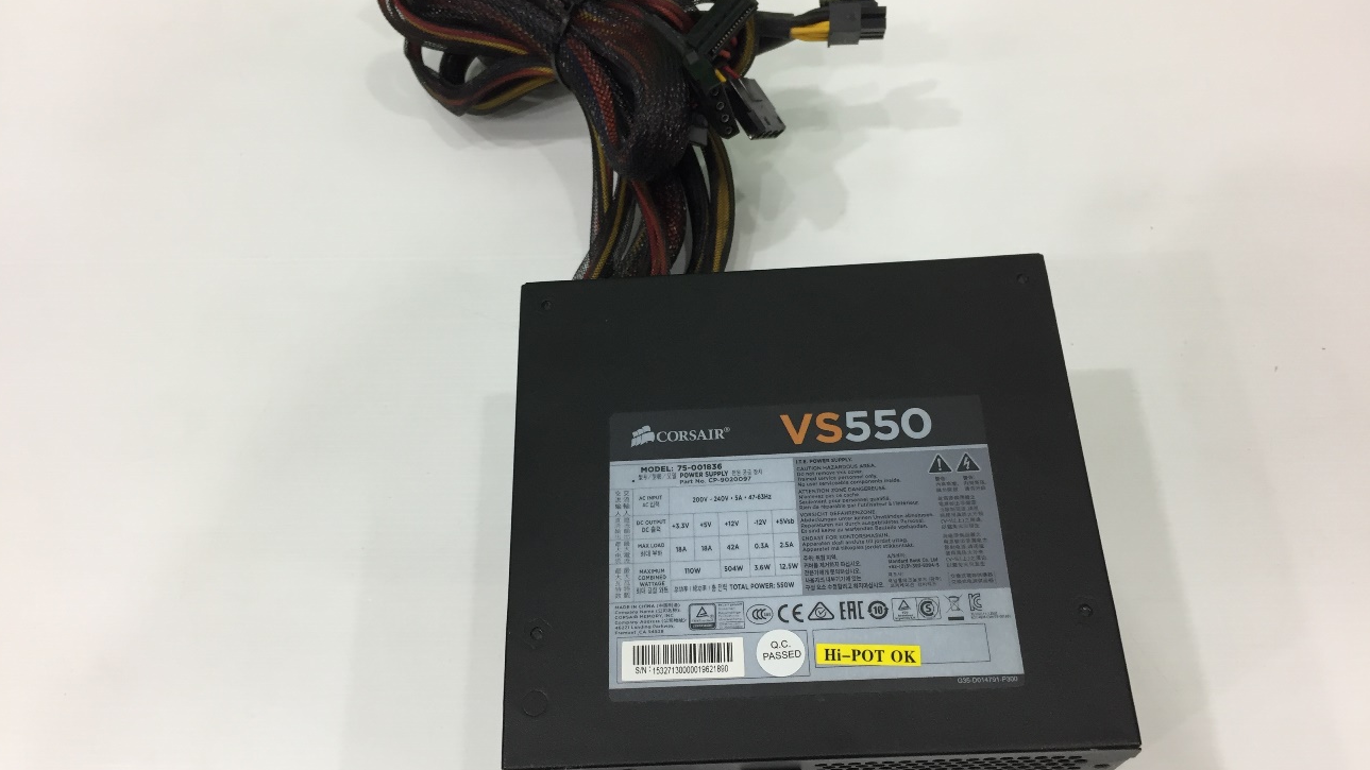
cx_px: 679
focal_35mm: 32
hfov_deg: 61.0
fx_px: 1162
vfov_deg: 36.6
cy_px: 439
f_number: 2.2
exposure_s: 1/33
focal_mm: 4.15
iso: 80
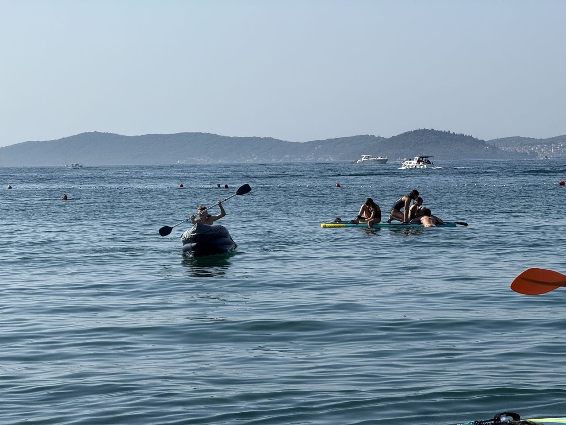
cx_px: 283
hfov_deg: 16.4
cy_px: 212
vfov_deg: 12.3
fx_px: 1962
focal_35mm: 120
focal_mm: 15.66
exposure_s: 1/2525
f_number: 2.8
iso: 50
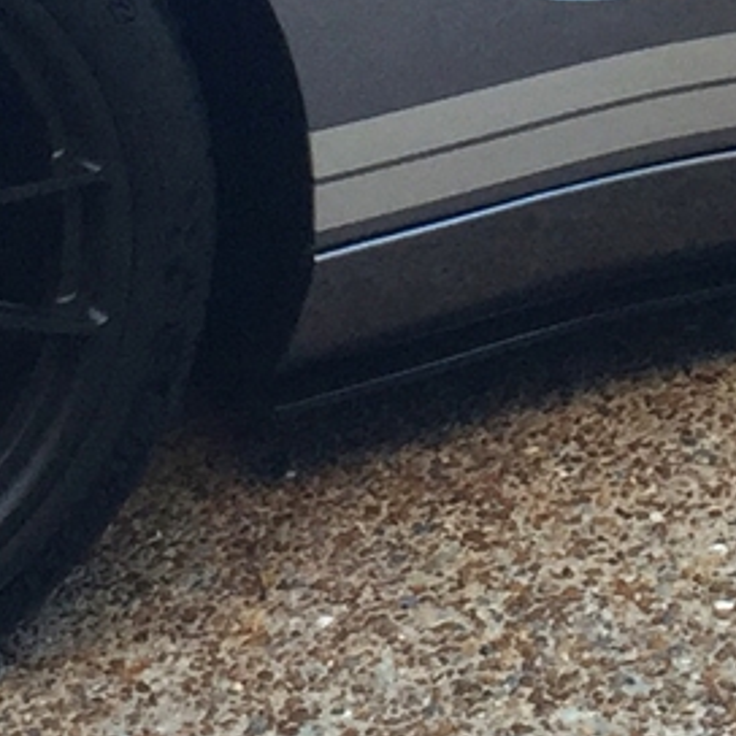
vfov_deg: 9.2
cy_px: -590
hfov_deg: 9.6
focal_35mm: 181
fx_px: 4354
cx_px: 668
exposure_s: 1/120
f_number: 2.2
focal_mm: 4.15
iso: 50
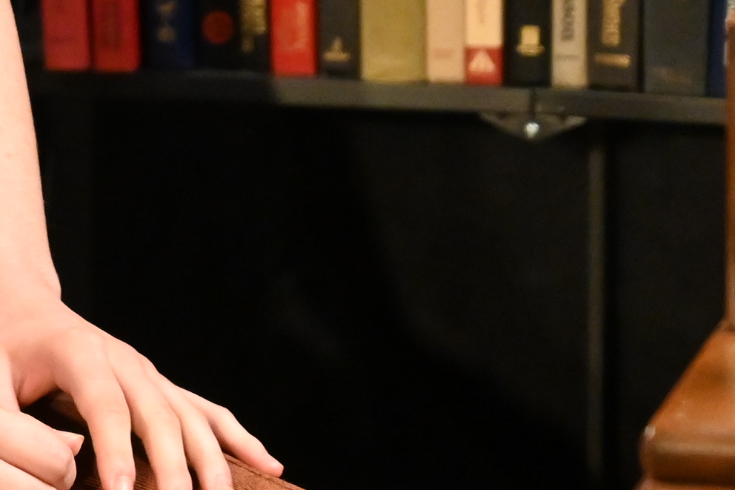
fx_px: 7736
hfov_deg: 5.4
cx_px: -290
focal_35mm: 379
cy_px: -360
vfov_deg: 3.6
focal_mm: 60
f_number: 4
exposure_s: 1/200
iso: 3200
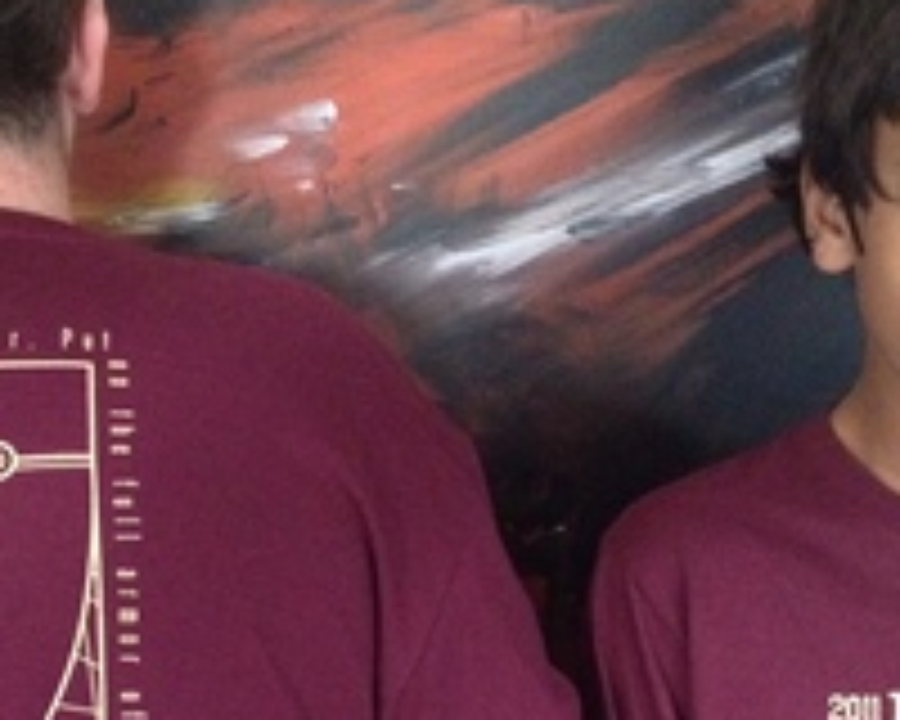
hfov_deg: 24.7
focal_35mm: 77
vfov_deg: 19.7
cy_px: 594
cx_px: 400
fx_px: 2051
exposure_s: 1/15
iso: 640
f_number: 2.4
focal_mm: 4.28
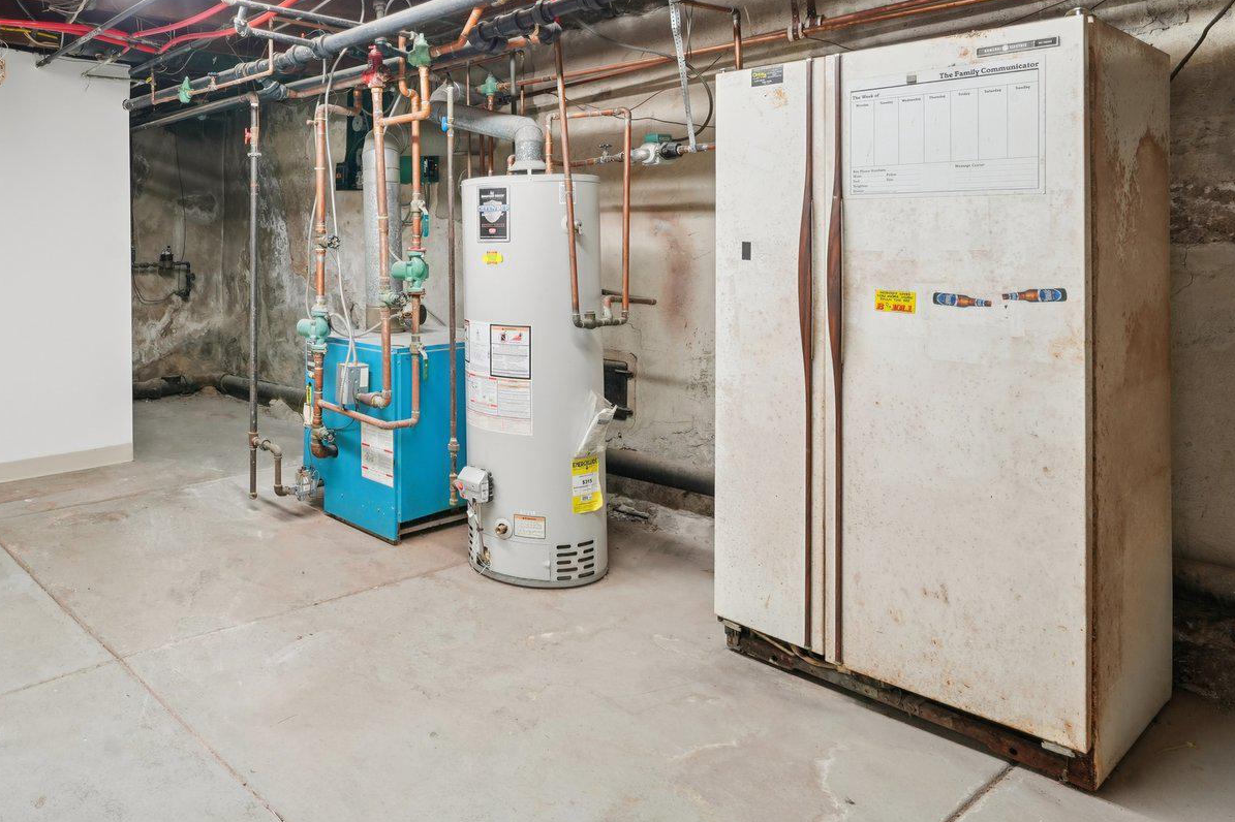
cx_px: 319
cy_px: 231
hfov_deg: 69.3
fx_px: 823
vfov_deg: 51.4
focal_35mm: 24
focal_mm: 14
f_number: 8
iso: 400
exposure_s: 1/10
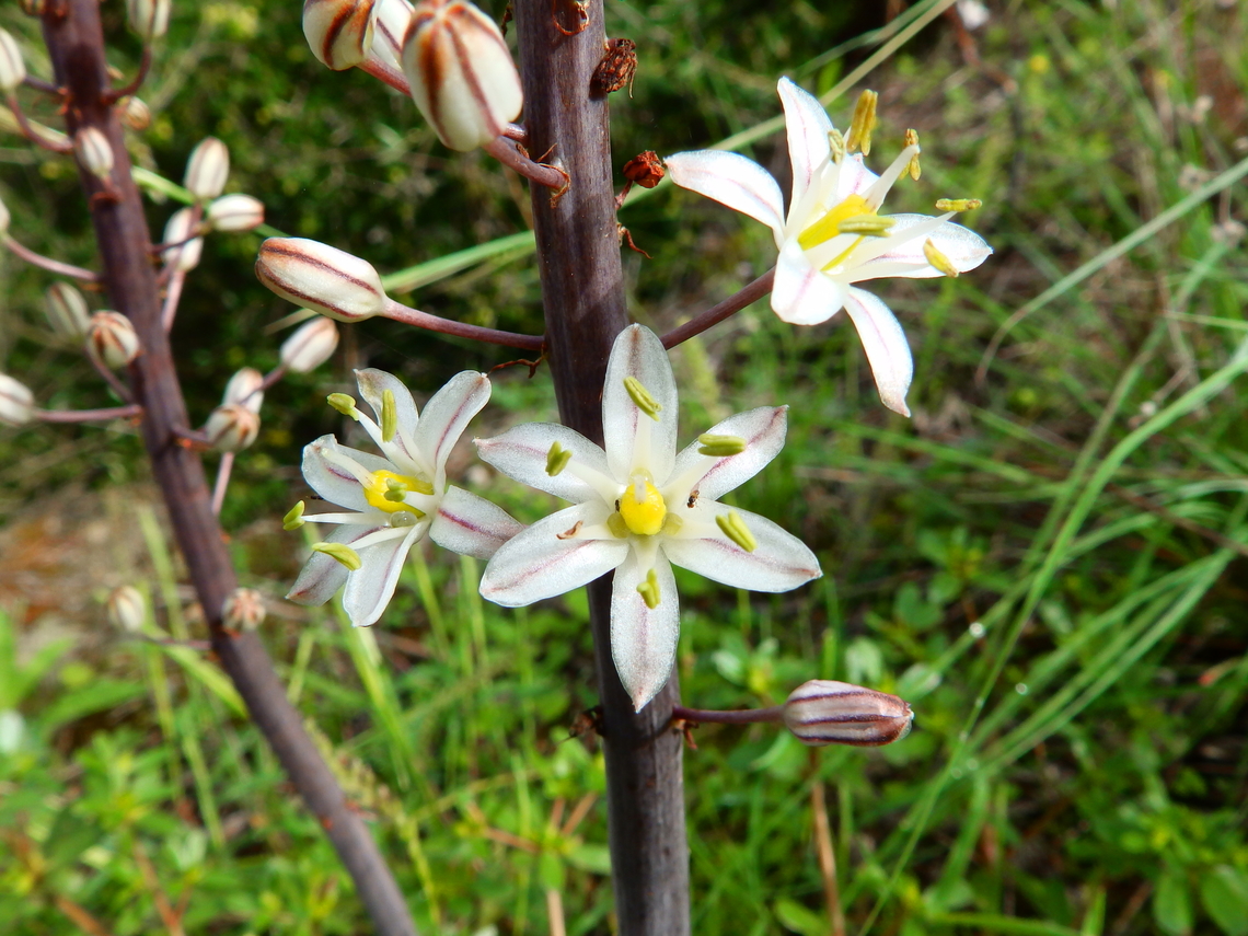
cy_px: 468
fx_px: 1154
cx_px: 624
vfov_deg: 44.2
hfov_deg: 56.8
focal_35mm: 32
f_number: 4.5
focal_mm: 5.7
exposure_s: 1/250
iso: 80
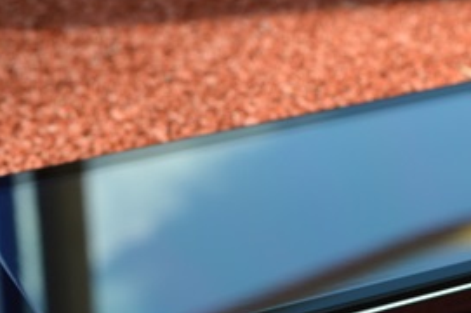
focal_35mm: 133
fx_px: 1738
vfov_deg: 10.3
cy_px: 206
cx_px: 297
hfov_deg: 15.4
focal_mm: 40
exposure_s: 1/160
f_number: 9
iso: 200
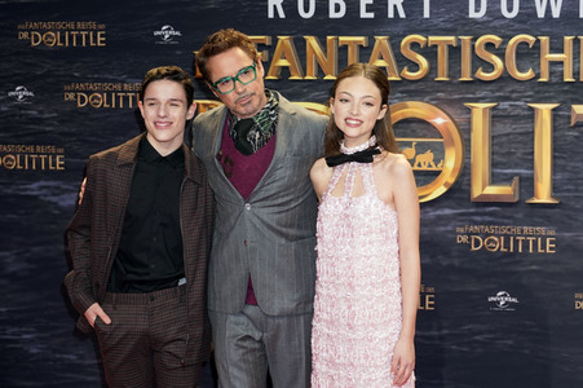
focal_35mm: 75
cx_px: 292
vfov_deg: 18.2
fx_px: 1214
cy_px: 194
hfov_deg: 27.0
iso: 1250
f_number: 6.3
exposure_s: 1/160
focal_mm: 75
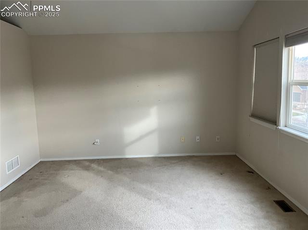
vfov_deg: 48.2
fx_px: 258
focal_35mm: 29
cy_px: 115
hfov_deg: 61.7
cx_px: 154
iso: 80
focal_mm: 3
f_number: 1.8
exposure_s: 1/60
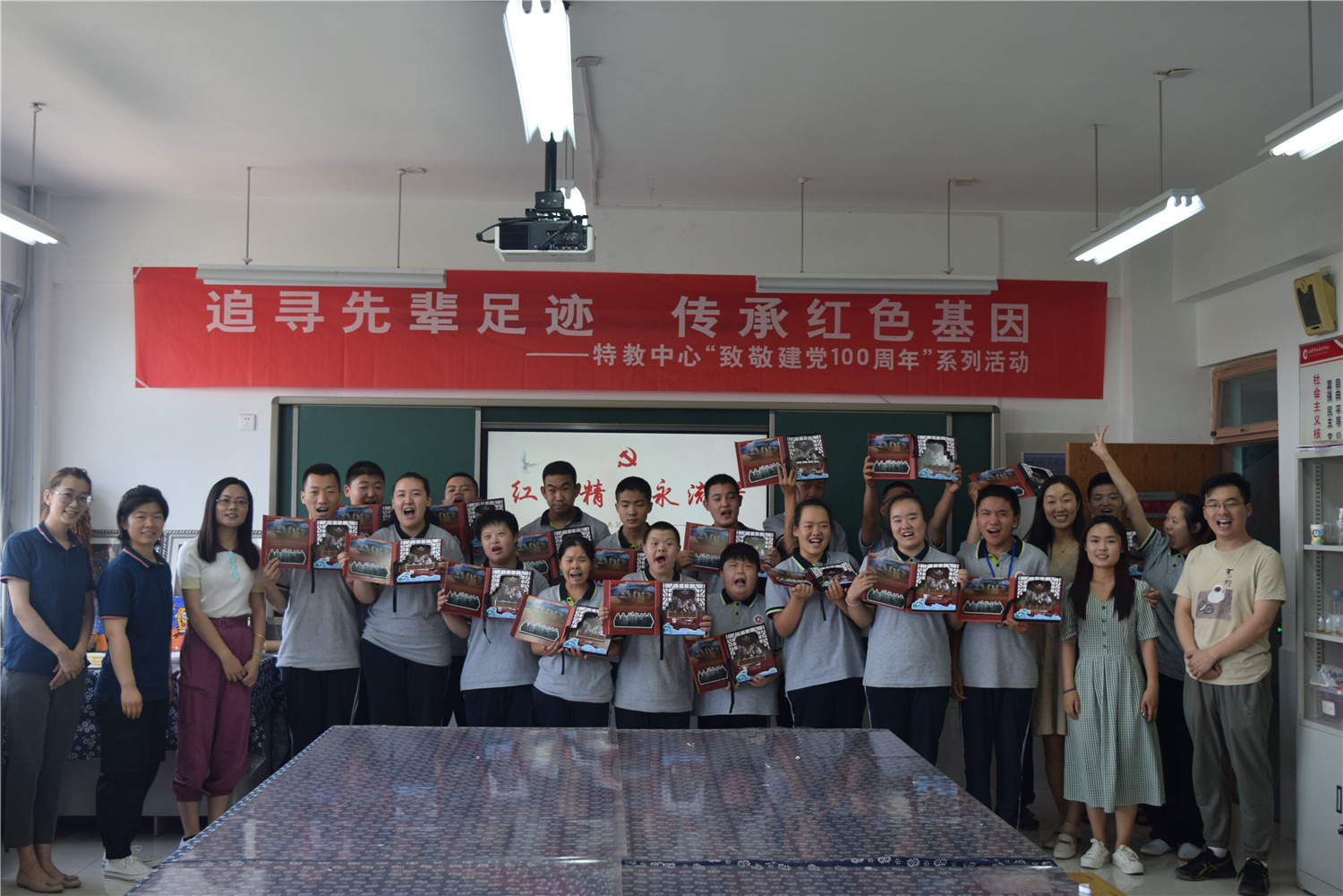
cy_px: 448
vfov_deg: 34.2
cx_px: 672
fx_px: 1455
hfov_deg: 49.6
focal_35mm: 39
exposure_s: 1/125
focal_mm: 26
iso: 400
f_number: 5.6
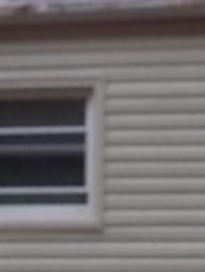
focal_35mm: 291
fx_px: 2290
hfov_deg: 5.1
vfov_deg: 6.8
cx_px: 61
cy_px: 192
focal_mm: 5.2
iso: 80
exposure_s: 1/125
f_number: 3.7
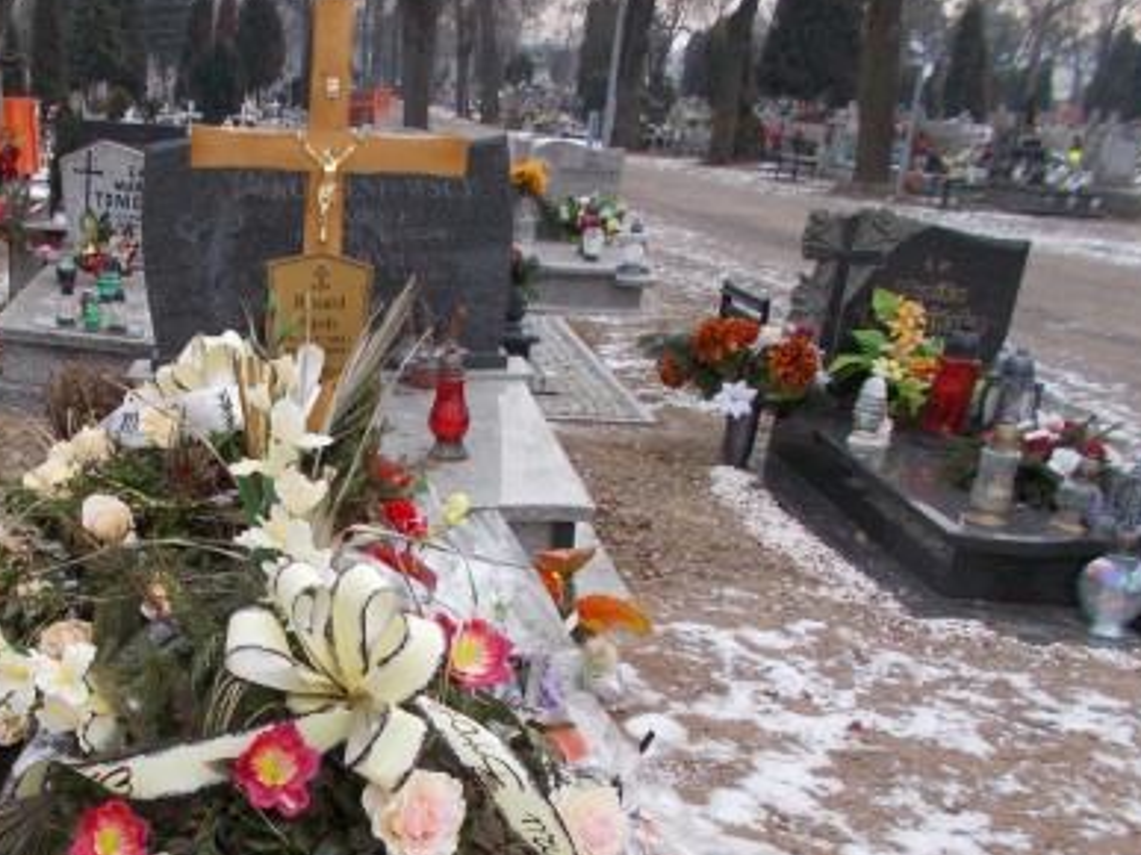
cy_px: 666
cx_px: 286
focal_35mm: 43
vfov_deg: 32.8
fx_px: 1417
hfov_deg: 42.5
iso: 80
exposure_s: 1/160
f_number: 3.2
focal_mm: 4.6
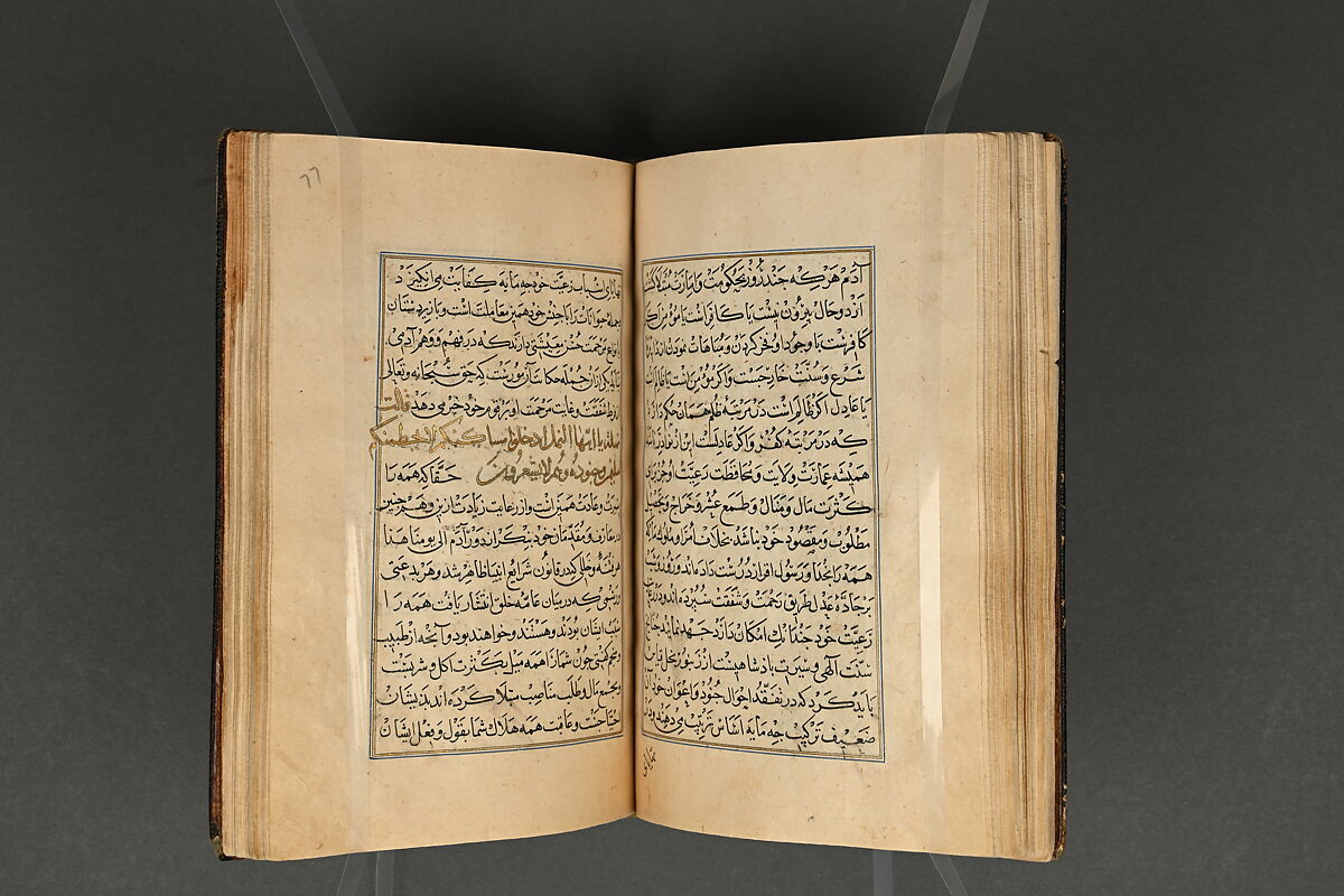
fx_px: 2128
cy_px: 448
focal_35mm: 57
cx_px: 672
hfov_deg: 35.1
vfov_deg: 23.8
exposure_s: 1/30
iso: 250
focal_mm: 57
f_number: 13
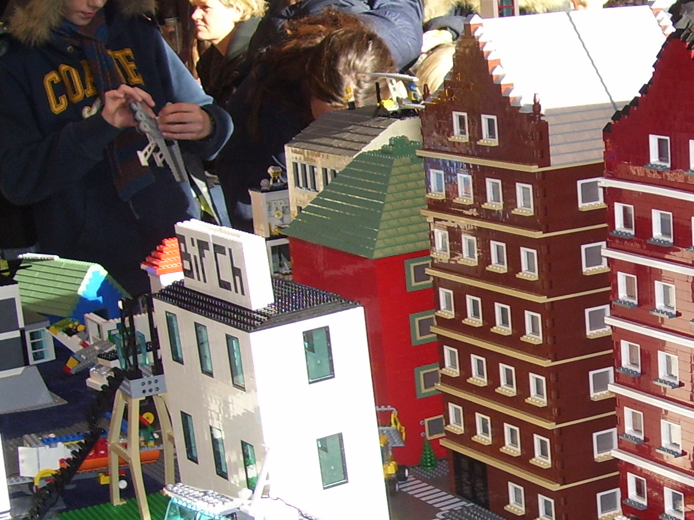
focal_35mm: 90
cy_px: 365
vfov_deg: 16.4
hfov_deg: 21.3
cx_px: 625
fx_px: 1804
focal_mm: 7.6
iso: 80
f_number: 3
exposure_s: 1/60
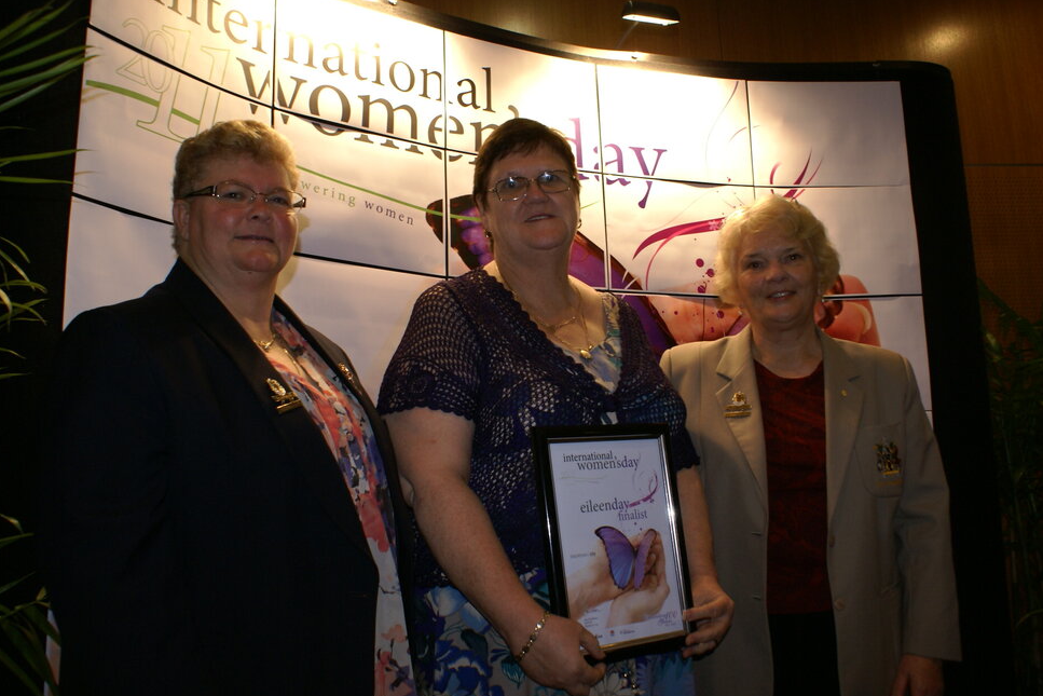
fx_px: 898
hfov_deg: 60.3
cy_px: 355
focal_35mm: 31
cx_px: 514
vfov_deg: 42.3
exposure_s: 1/50
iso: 400
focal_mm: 20
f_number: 5.6
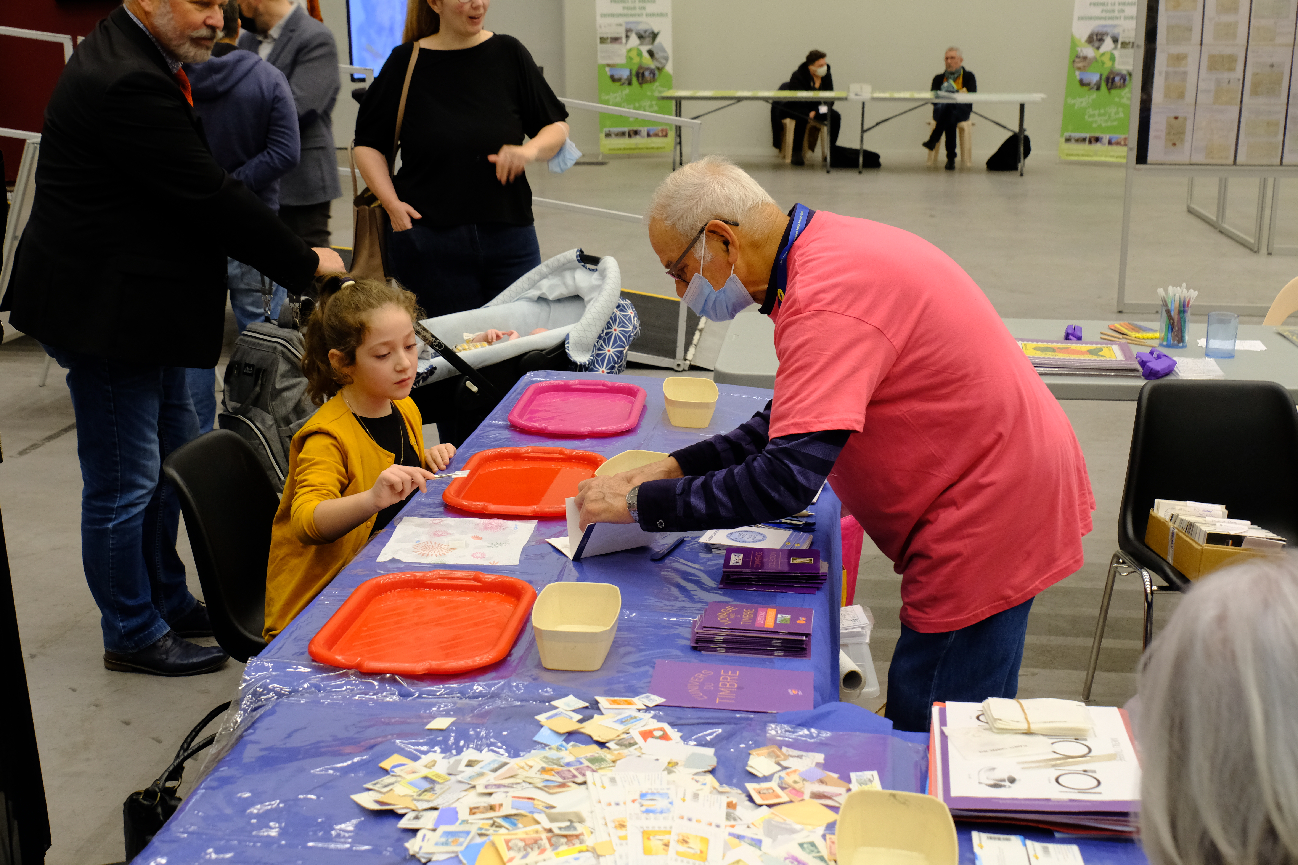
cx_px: 649
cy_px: 432
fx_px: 1514
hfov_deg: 46.4
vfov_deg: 31.9
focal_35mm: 42
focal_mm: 27.9
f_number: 5.6
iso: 1600
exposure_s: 1/26
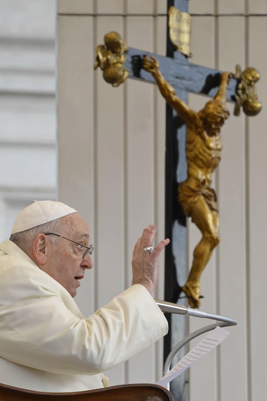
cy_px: 200
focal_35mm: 330
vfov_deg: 6.2
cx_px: 134
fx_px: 3671
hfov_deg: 4.2
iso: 2500
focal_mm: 330
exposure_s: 1/500
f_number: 10
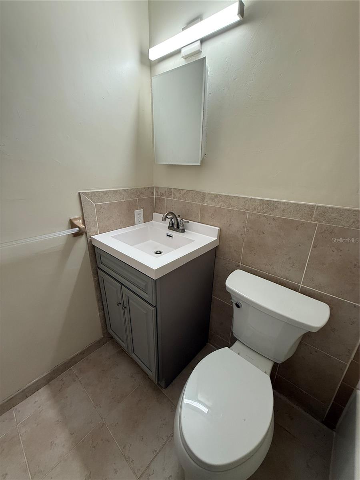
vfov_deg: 102.1
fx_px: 194
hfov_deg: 85.7
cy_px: 240
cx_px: 180
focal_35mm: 14
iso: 250
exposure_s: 1/120
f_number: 2.2
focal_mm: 2.22
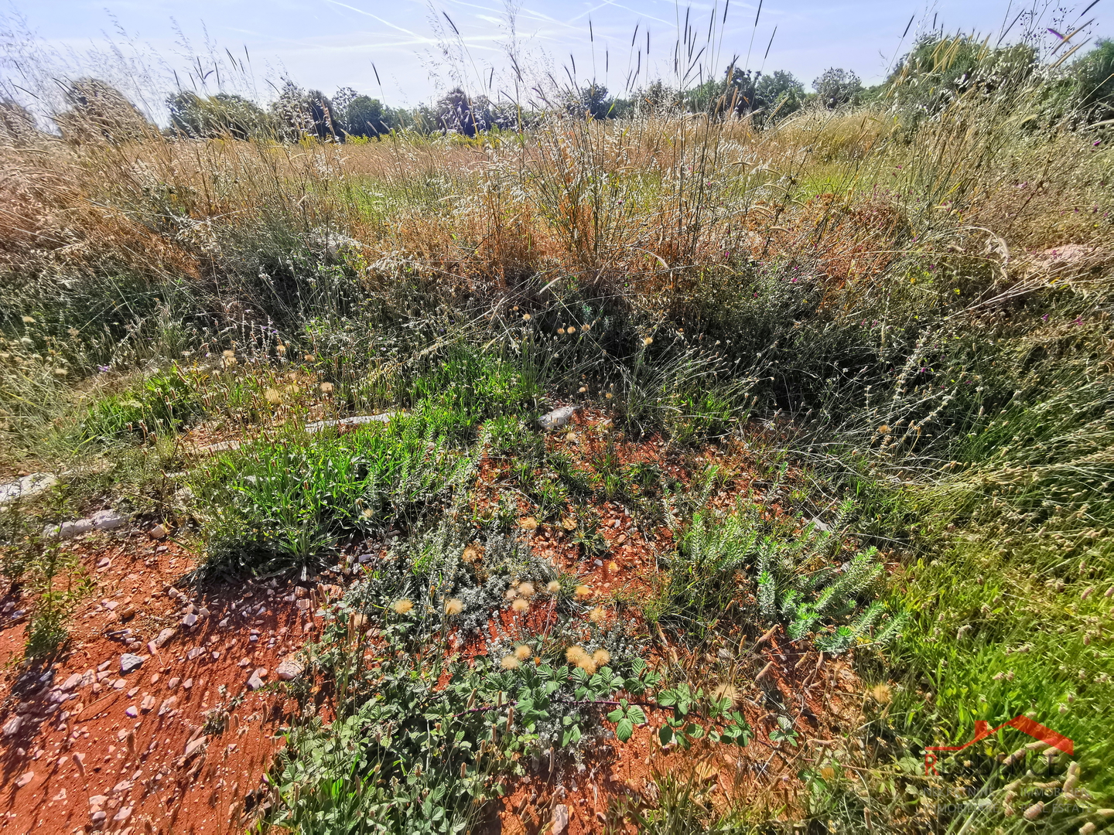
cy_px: 418
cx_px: 557
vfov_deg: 78.1
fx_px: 515
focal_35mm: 16
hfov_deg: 94.5
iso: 50
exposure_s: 1/615
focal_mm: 2.35
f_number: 2.2
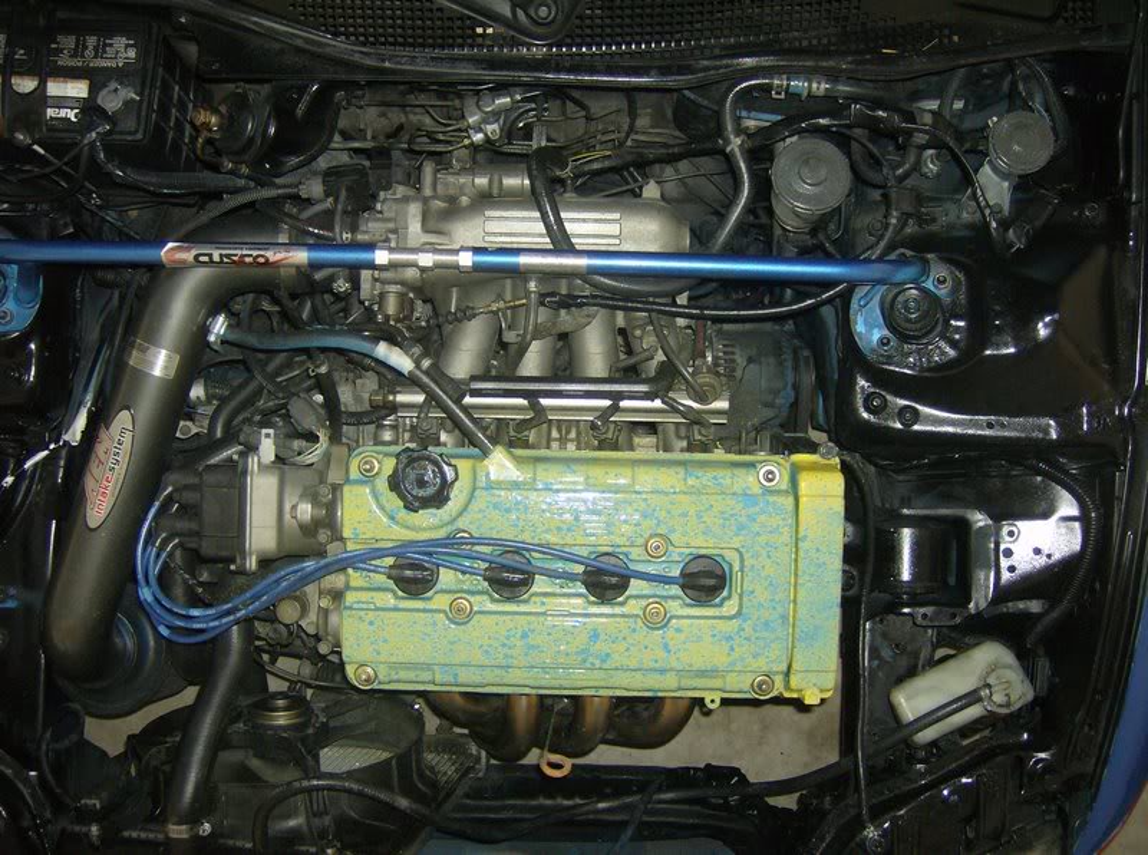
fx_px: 1191
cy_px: 428
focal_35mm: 36
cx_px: 574
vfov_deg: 39.5
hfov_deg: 51.5
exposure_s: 1/60
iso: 200
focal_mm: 6
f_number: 2.8
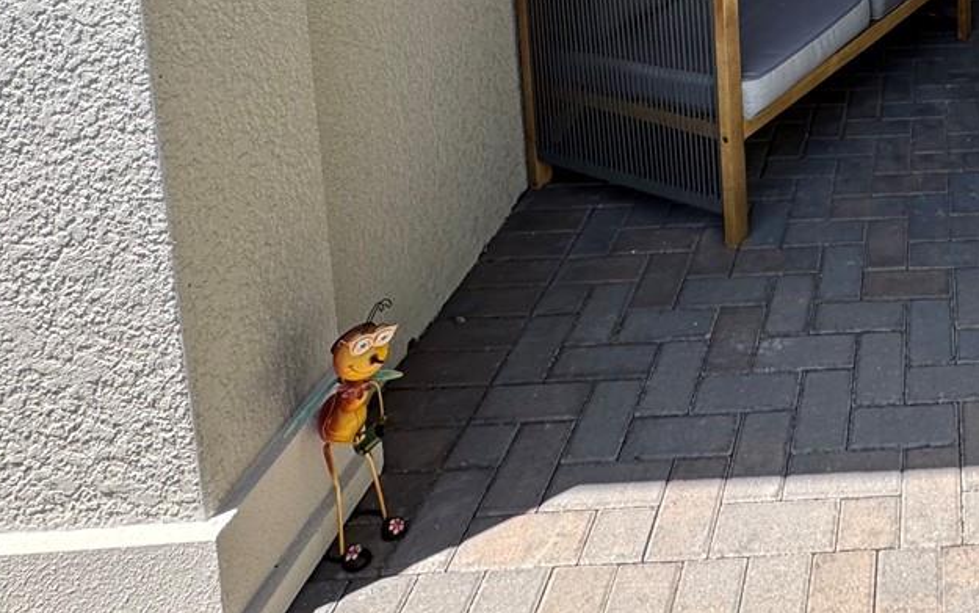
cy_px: -248
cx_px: 985
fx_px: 1014
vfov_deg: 26.6
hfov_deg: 43.8
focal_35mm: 38
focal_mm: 2.22
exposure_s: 1/273
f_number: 2.2
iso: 40
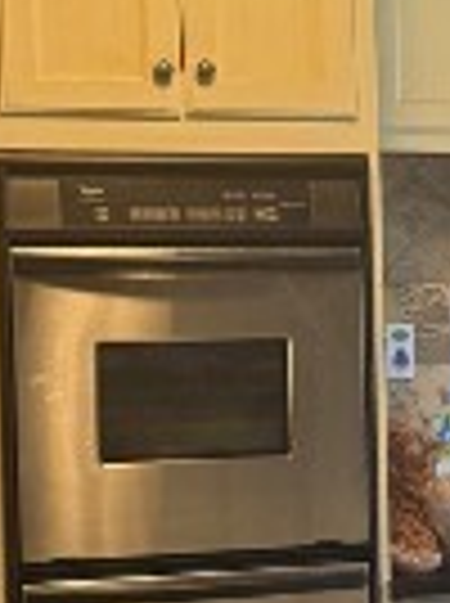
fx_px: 2400
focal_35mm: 138
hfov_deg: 9.7
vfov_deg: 14.3
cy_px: 396
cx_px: 1008
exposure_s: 1/60
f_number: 1.78
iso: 320
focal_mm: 6.76
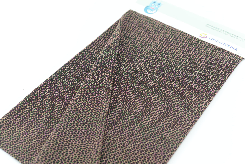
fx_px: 340
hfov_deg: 39.6
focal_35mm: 50
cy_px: 82
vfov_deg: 27.0
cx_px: 122
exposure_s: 1/50
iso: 100
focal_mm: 50
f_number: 4
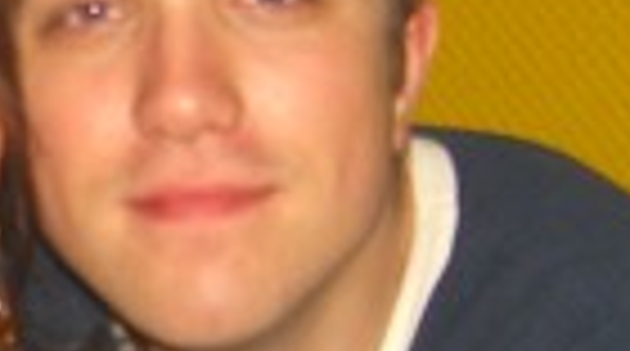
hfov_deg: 11.9
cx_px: -54
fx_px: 2967
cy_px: 378
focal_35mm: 178
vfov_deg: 6.7
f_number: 2.8
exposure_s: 1/60
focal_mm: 7.9
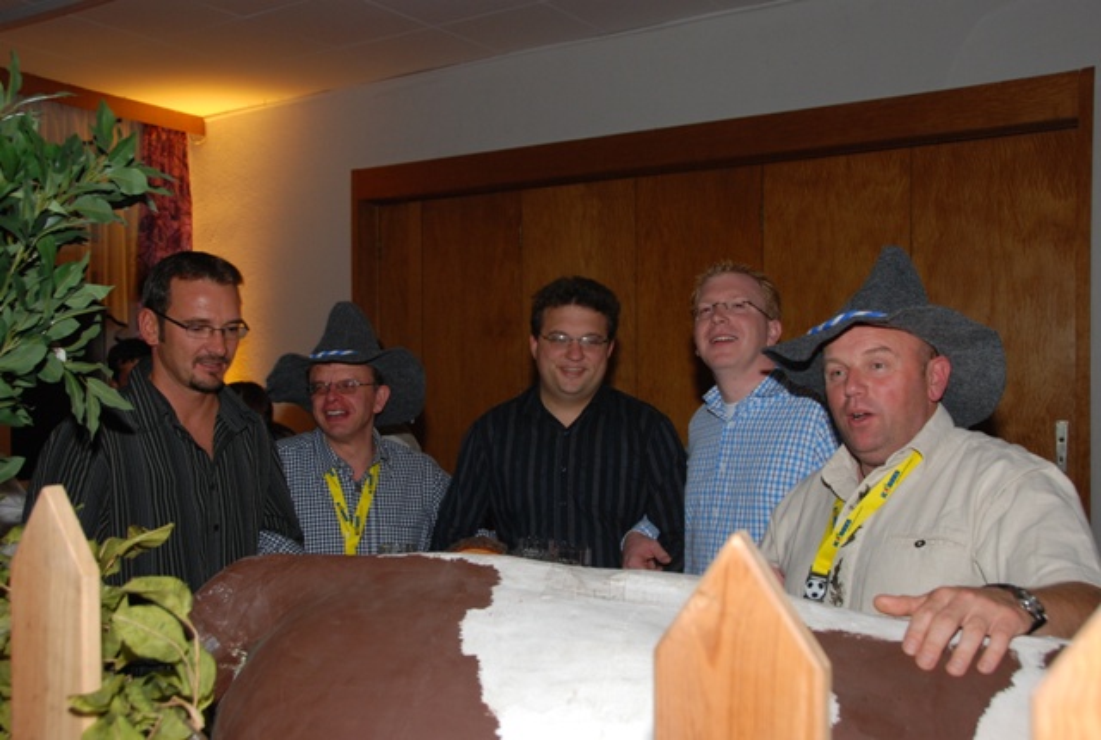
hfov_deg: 53.0
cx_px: 550
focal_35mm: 36
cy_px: 370
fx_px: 1104
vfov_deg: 37.1
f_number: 5.6
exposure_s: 1/60
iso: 400
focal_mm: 24
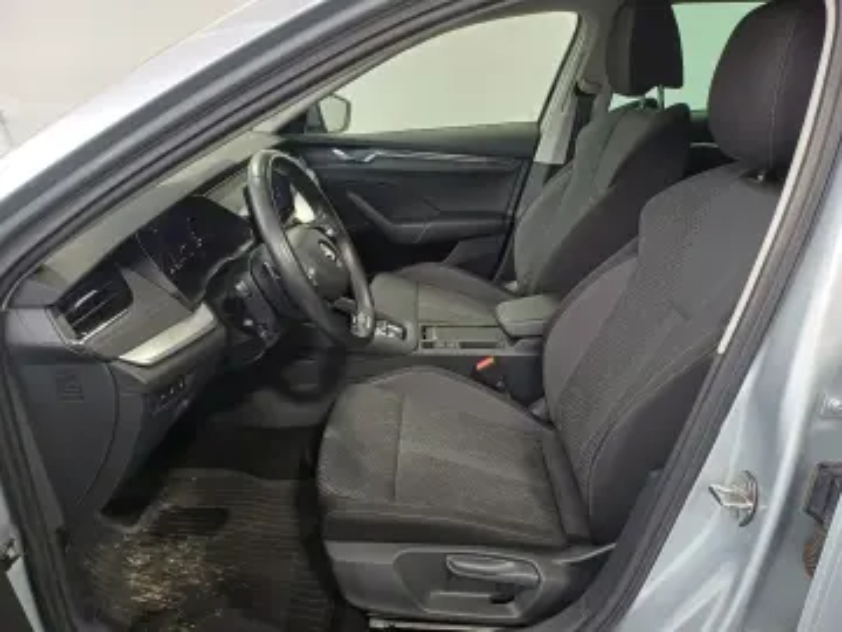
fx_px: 608
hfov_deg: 69.4
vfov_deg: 54.9
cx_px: 421
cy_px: 316
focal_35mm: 25
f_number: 1.8
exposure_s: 1/50
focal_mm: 4.65
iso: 250
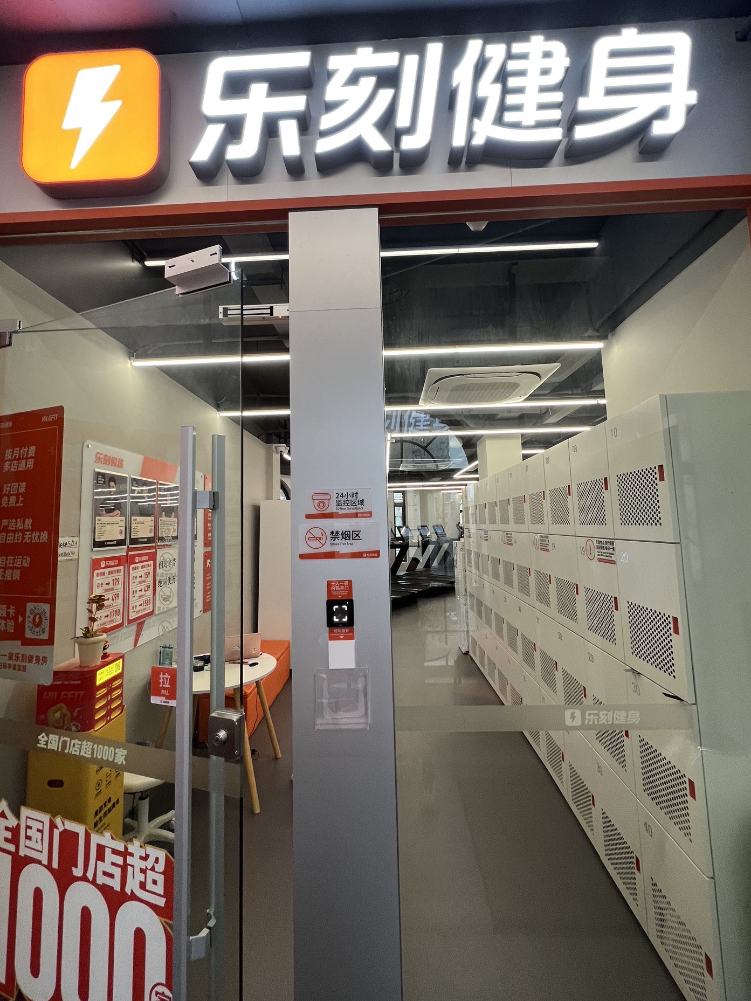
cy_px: 481
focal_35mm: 14
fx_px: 405
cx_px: 368
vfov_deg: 102.0
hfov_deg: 85.7
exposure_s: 1/100
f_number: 1.8
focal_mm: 1.57
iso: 160
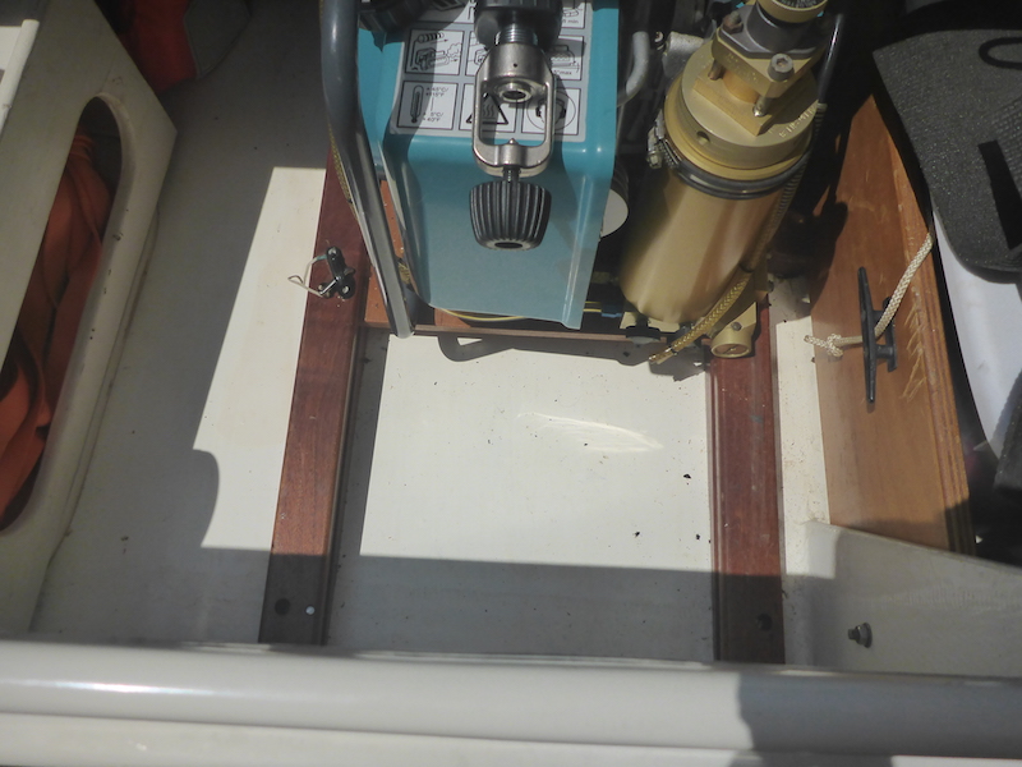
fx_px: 827
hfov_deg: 63.4
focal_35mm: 28
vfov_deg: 49.7
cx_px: 511
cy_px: 384
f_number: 10
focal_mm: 4.9
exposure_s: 1/640
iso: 200
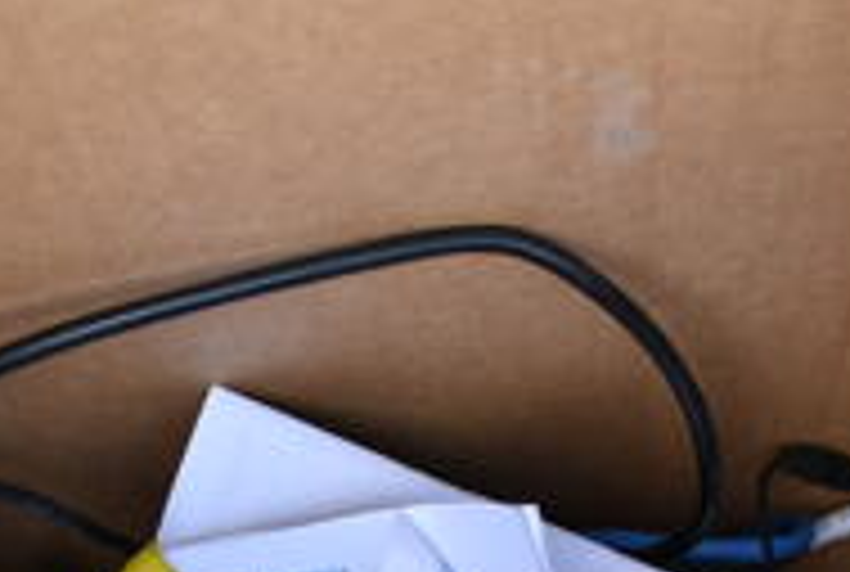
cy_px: 905
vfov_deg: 14.5
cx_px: 490
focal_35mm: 87
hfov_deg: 23.3
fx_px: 2059
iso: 100
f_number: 4.5
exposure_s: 1/80
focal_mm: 18
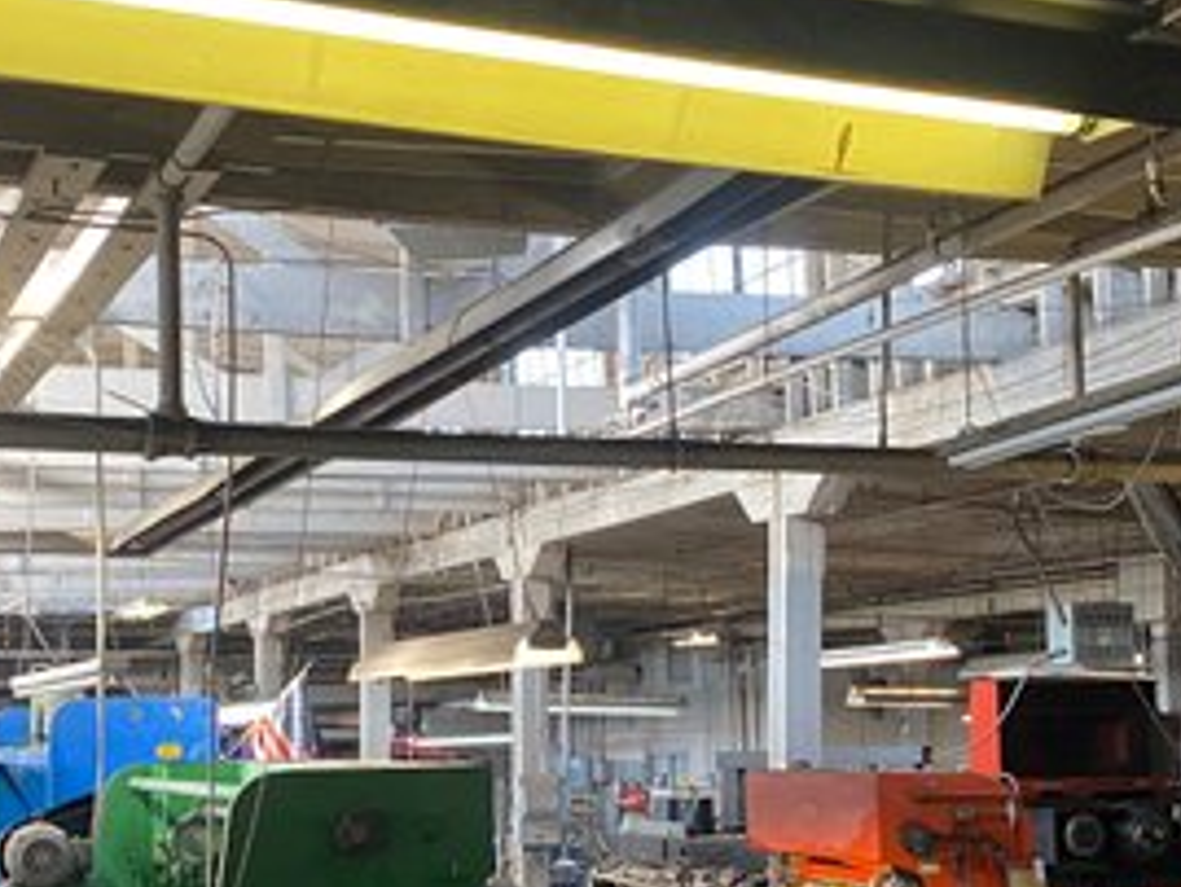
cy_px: 617
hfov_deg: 31.7
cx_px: 621
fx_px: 2082
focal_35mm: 61
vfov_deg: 23.9
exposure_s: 1/60
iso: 320
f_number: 1.8
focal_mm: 4.25
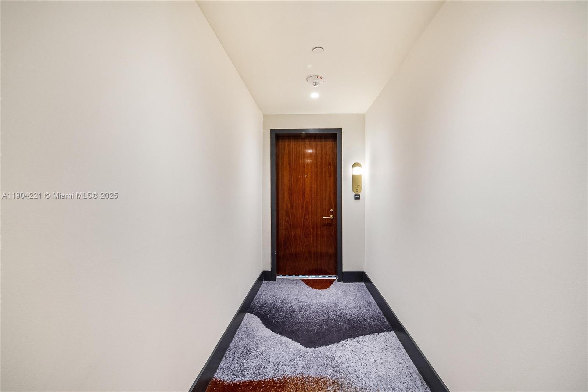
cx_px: 294
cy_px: 196
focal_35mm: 14
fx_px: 229
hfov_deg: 104.3
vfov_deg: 81.2
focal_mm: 7
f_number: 4.5
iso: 800
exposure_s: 1/30
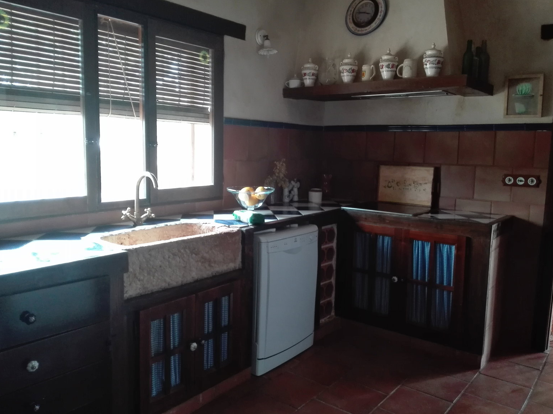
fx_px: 447
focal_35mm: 28
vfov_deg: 49.7
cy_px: 204
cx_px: 273
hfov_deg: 63.4
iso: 430
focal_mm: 3.79
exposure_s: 1/33
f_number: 2
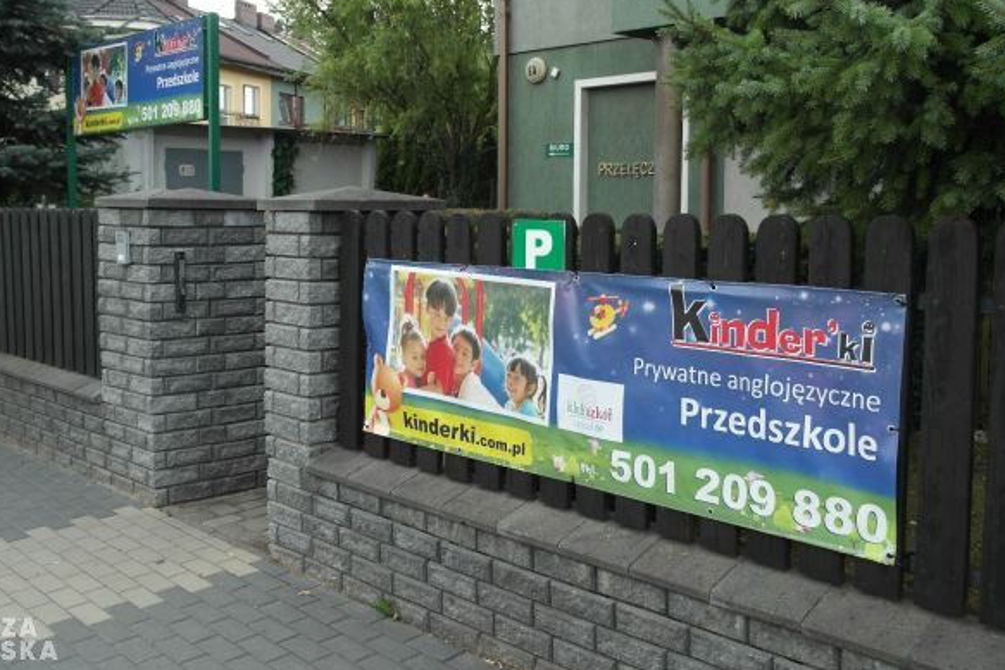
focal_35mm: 36
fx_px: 1005
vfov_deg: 36.8
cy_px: 280
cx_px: 469
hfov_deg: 53.1
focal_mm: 20
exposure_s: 1/80
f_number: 3.5
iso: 100
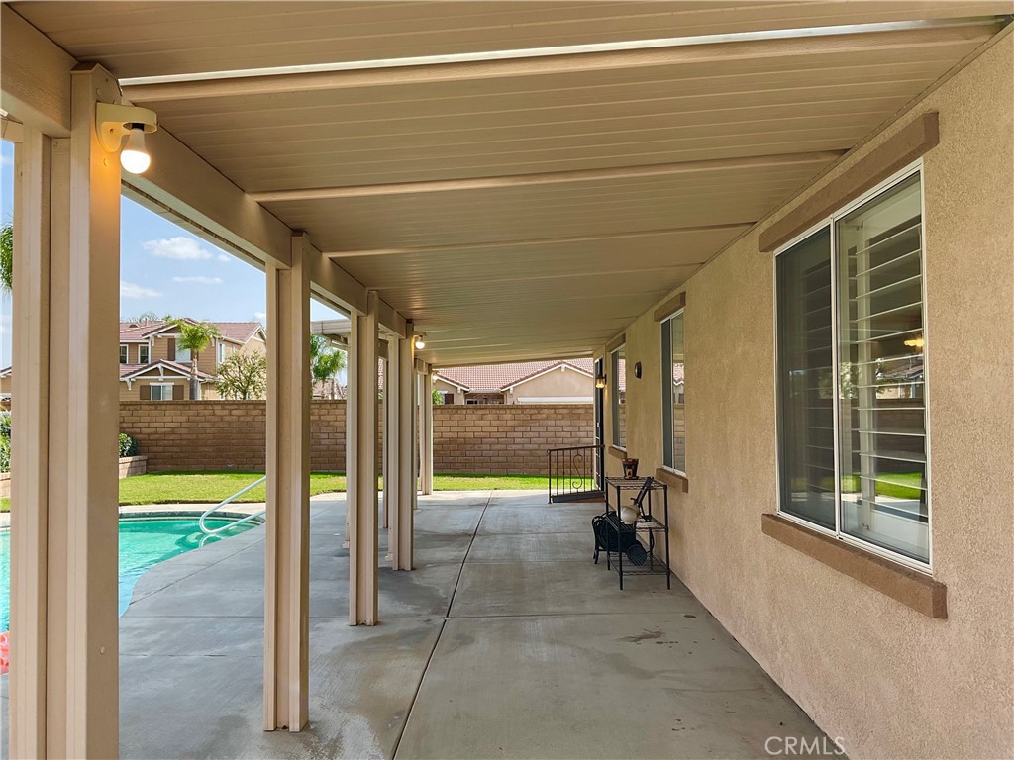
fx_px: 849
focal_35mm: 29
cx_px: 507
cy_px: 380
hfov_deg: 61.7
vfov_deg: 48.2
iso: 16
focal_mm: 3
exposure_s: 1/691
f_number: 1.8
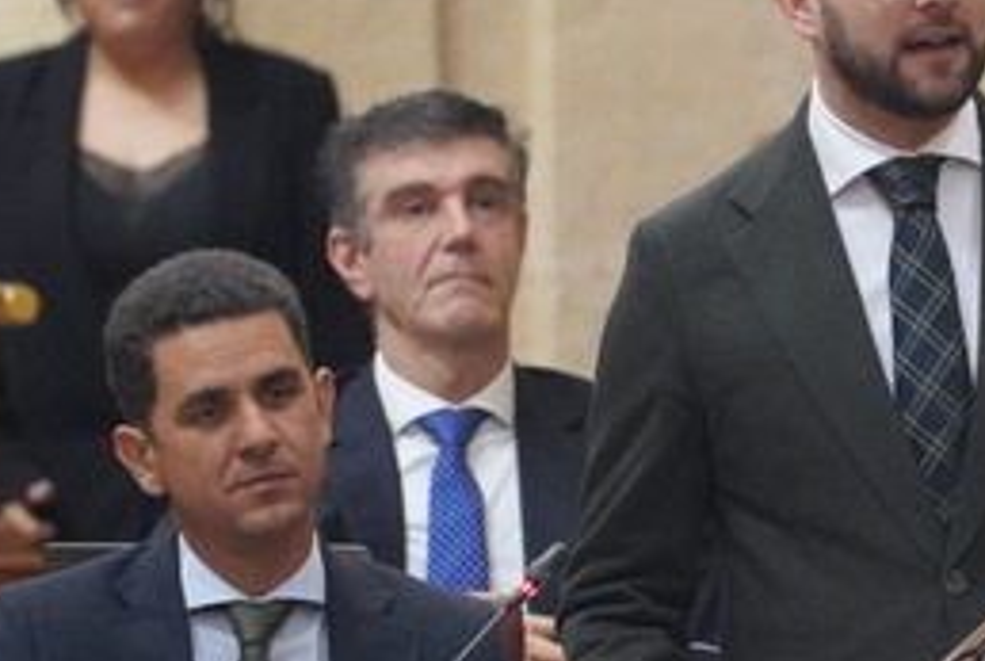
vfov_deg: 1.5
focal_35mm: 929
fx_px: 25462
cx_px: 855
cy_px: 308
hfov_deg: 2.2
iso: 12800
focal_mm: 300
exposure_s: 1/320
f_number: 5.6
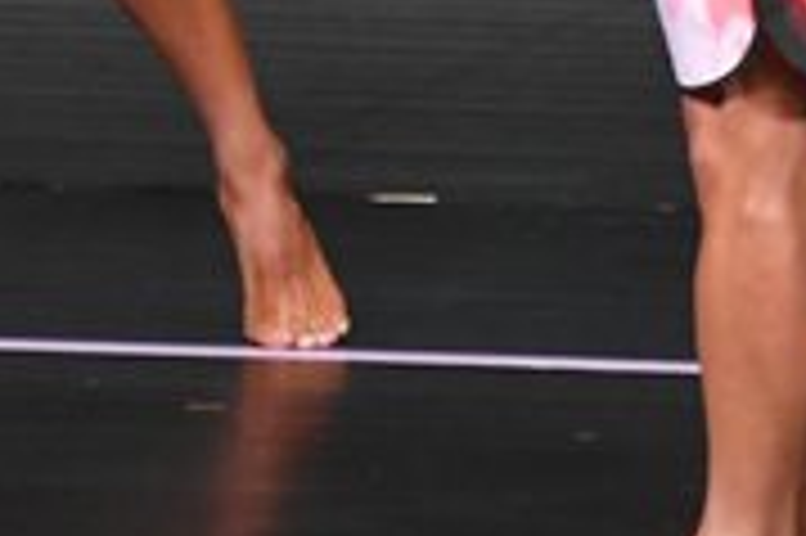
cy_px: -365
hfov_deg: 1.3
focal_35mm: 1622
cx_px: 151
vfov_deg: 0.8
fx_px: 36281
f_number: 5.6
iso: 4000
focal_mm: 250
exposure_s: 1/400
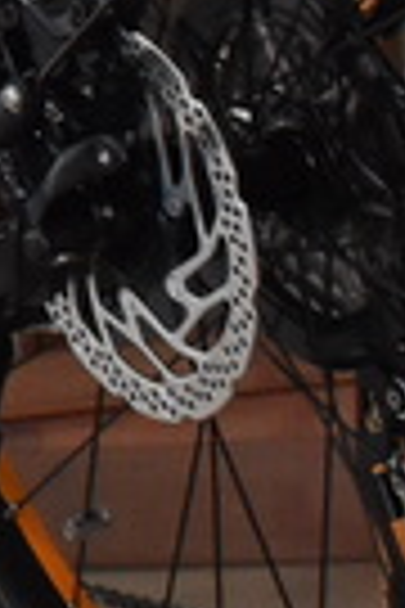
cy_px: -16
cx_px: -729
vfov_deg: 12.7
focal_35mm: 160
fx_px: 2700
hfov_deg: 7.7
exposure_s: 1/125
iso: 2000
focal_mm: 18
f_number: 5.6
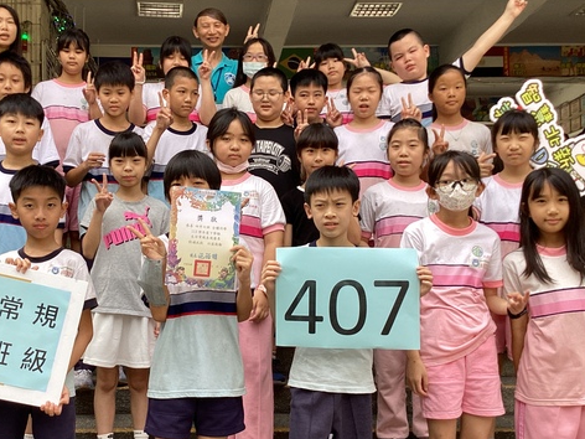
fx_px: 777
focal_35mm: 46
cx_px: 219
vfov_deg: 31.5
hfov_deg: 40.9
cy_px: 241
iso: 25
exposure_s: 1/196
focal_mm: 3.3
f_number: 2.4
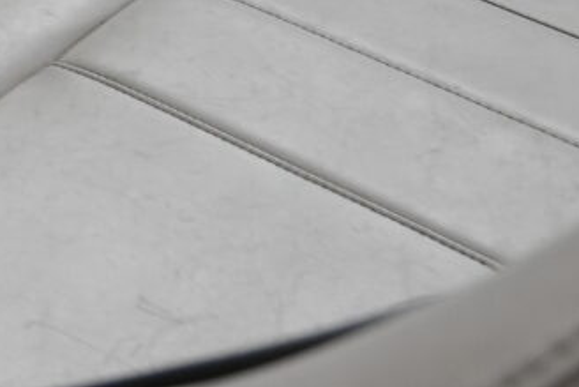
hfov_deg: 13.6
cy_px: -254
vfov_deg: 10.2
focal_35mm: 128
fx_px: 2059
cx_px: -586
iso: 250
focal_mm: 14
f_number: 4
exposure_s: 1/30
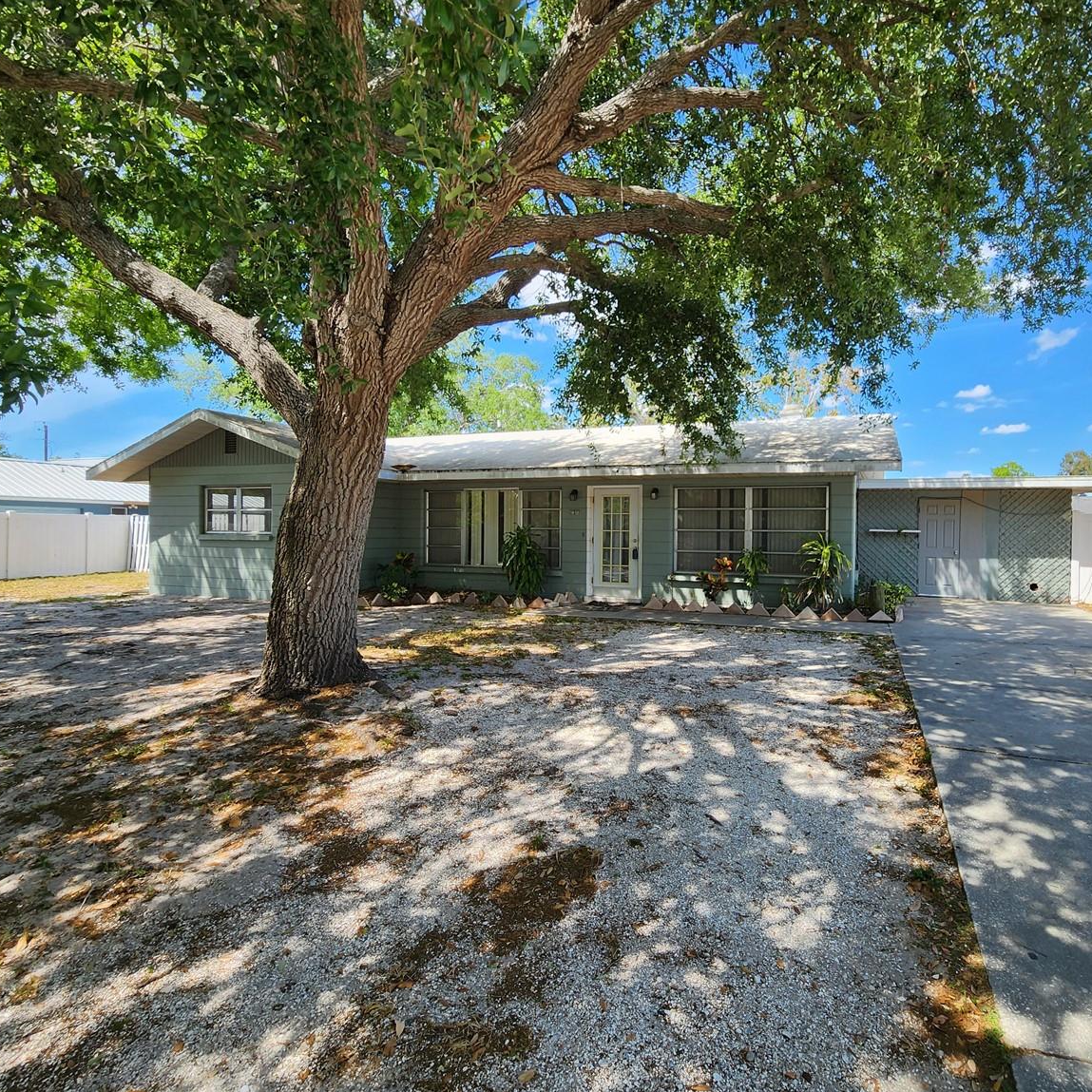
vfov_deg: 87.4
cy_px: 539
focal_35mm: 16
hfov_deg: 86.6
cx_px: 640
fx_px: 571
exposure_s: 1/794
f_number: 2.2
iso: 50
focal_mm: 2.2
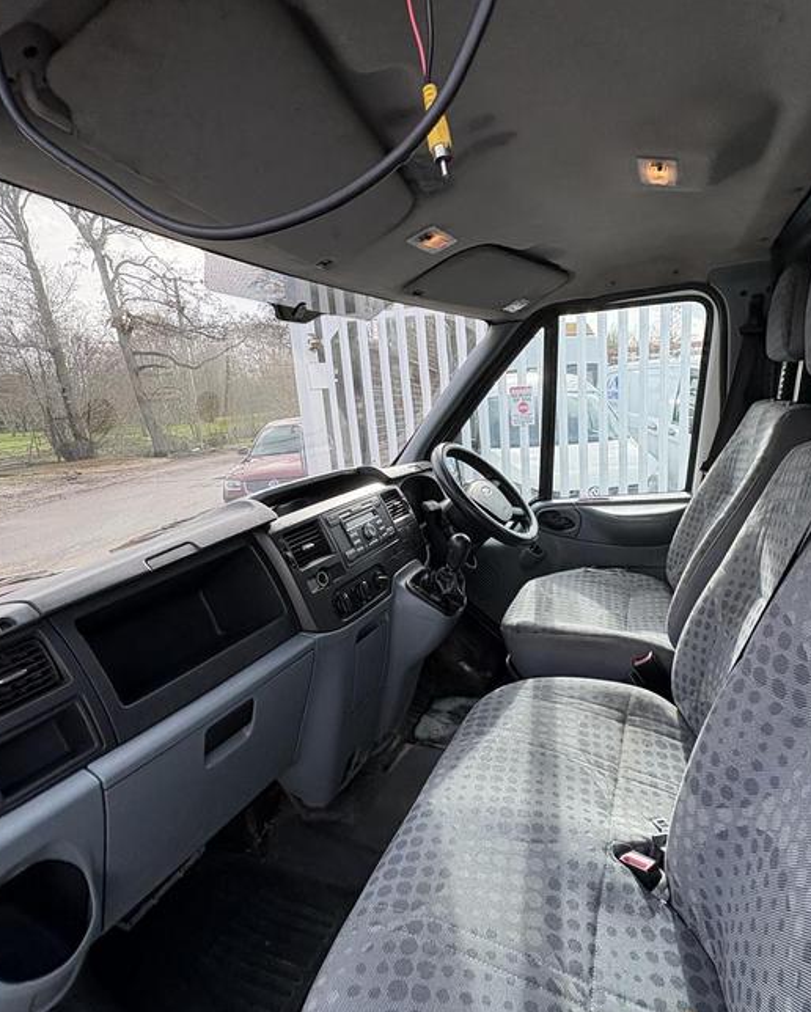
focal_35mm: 19
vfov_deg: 83.2
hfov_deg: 70.6
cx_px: 454
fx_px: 570
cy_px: 525
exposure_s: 1/338
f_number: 2.2
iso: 64
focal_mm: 2.22
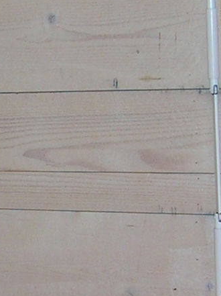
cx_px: 23
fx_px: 1407
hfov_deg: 8.9
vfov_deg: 12.0
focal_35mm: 165
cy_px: 211
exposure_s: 1/60.1
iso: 50
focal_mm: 5.7
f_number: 2.9
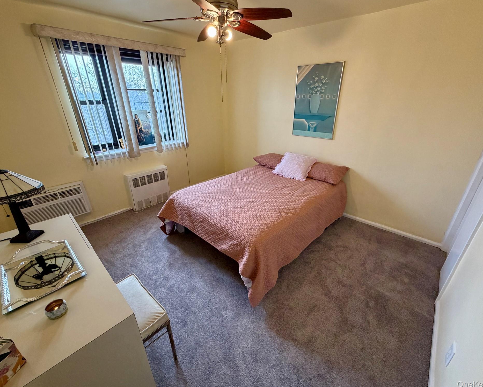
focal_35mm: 15
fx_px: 214
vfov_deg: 84.0
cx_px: 245
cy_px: 191
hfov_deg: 96.8
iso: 320
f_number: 2.2
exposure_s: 1/120
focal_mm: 2.22
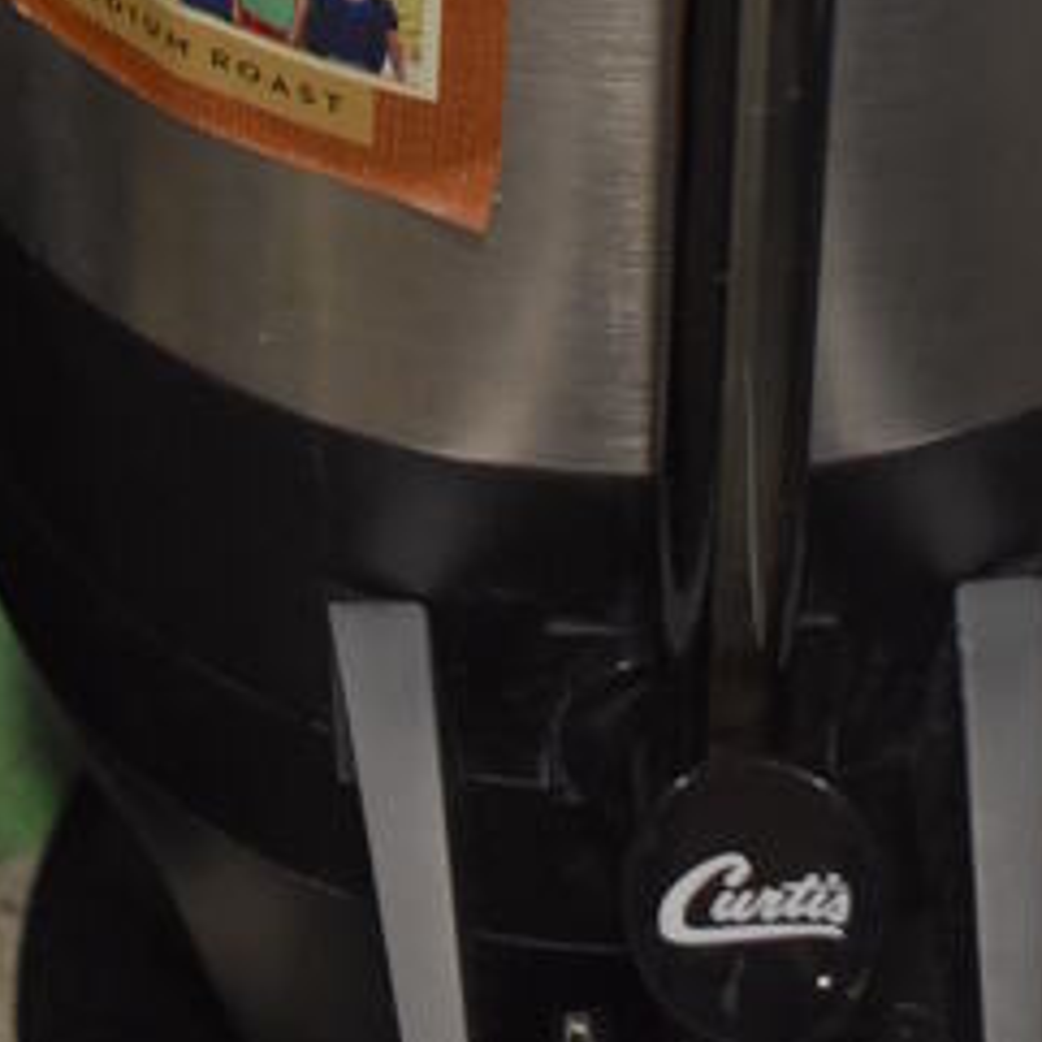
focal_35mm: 145
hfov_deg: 12.0
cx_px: 610
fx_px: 4938
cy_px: -690
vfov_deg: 11.4
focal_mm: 30
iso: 1800
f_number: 4.2
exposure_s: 1/125
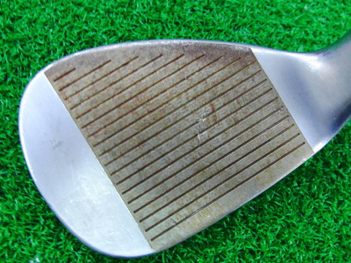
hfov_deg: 50.1
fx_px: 375
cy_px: 132
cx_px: 176
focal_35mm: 37
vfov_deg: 38.7
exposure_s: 1/25
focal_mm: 6.42
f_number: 3.6
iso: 400
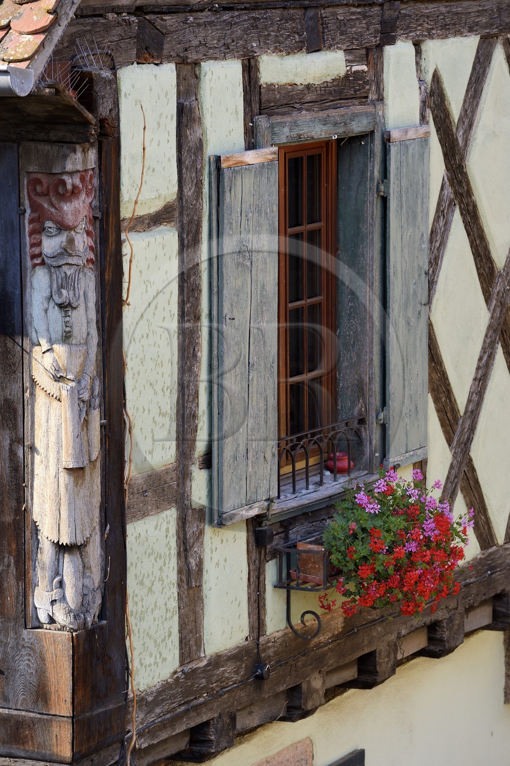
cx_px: 255
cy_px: 383
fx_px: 3722
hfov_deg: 7.8
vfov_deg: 11.8
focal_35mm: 175
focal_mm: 175
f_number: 5.6
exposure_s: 1/250
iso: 200
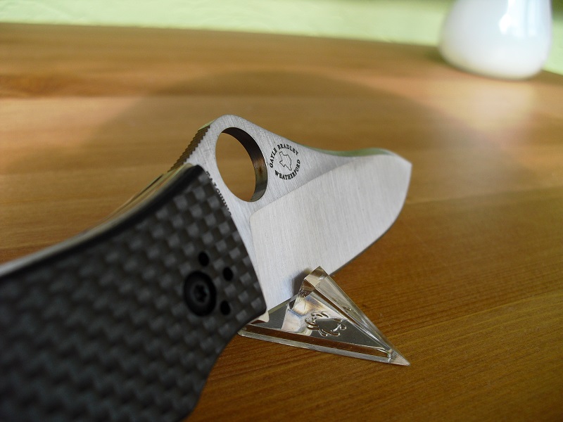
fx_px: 586
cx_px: 282
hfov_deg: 51.4
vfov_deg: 39.7
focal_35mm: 36
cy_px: 211
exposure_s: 1/160
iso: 100
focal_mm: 6.3
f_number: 3.1
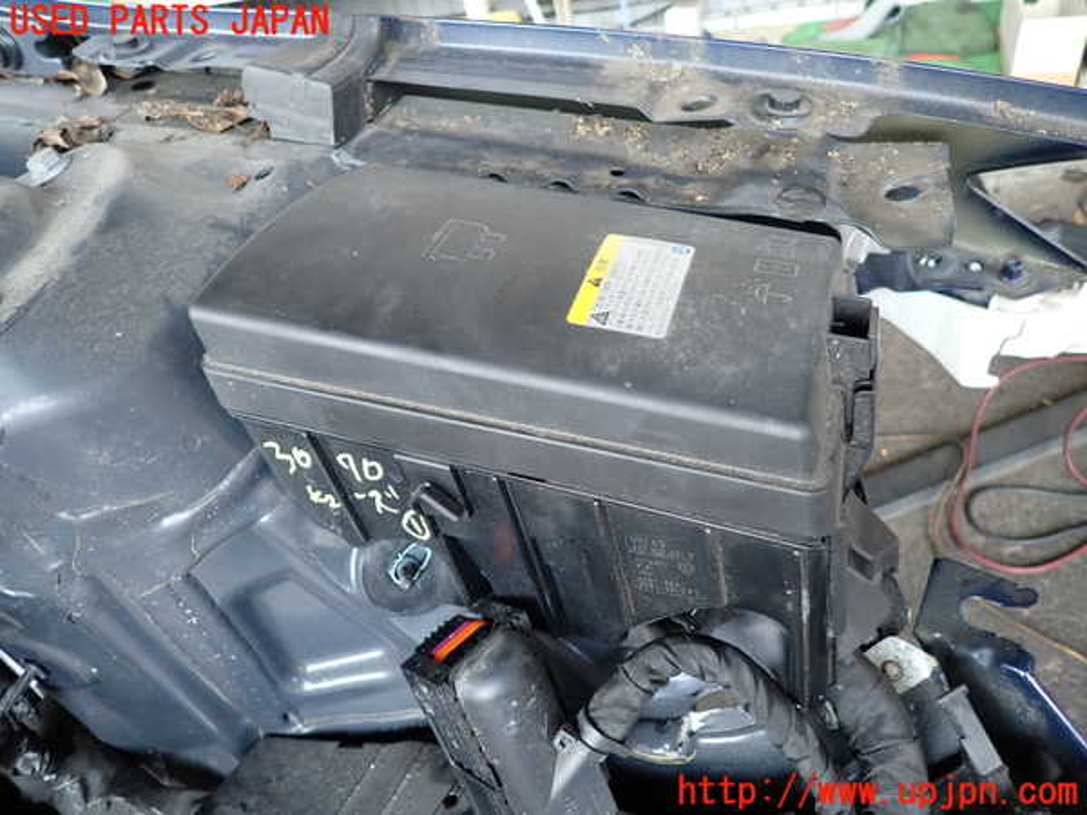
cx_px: 544
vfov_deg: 54.9
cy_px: 408
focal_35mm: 25
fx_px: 785
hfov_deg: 69.4
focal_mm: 4.5
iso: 200
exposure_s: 1/100
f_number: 2
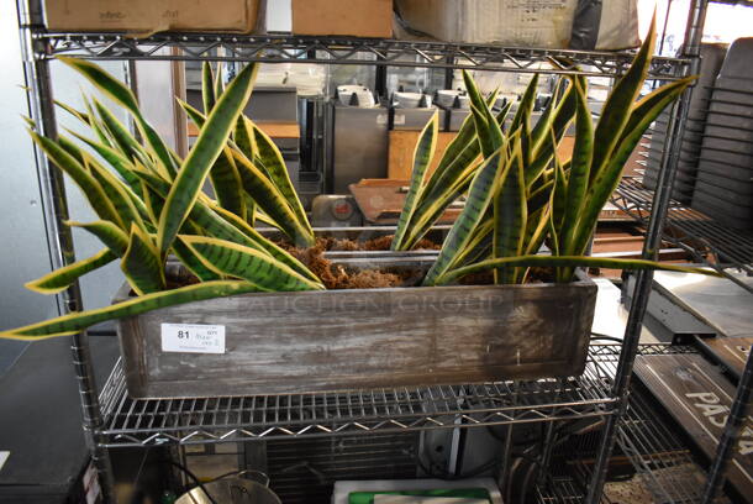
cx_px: 376
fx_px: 565
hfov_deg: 67.3
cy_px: 252
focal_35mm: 27
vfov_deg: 48.0
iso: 2800
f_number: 3.5
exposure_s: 1/125
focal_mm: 18
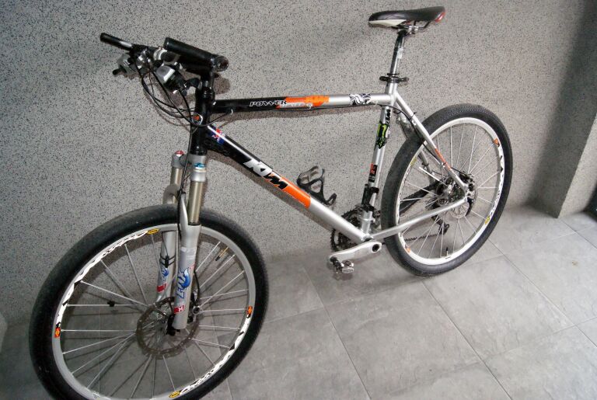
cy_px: 200
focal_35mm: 27
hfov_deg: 67.3
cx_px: 298
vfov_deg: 48.1
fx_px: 449
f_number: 6.3
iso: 3200
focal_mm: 18
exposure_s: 1/160
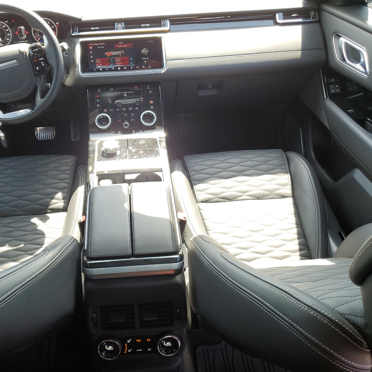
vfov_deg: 52.5
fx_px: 377
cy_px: 184
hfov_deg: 51.9
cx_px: 137
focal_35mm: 31
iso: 50
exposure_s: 1/133
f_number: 1.5
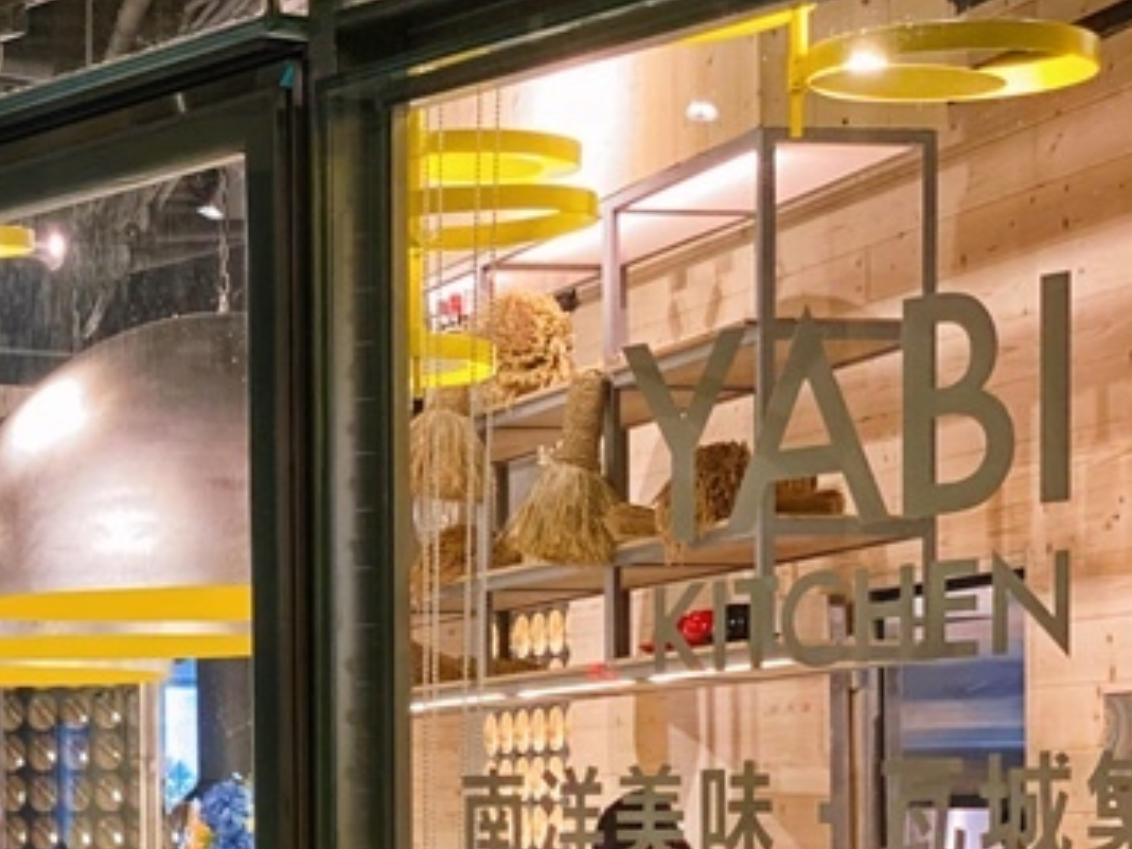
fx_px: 3826
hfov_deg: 16.5
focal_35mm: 117
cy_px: 811
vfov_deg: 12.5
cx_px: 25
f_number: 2
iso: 200
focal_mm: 6
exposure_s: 1/40
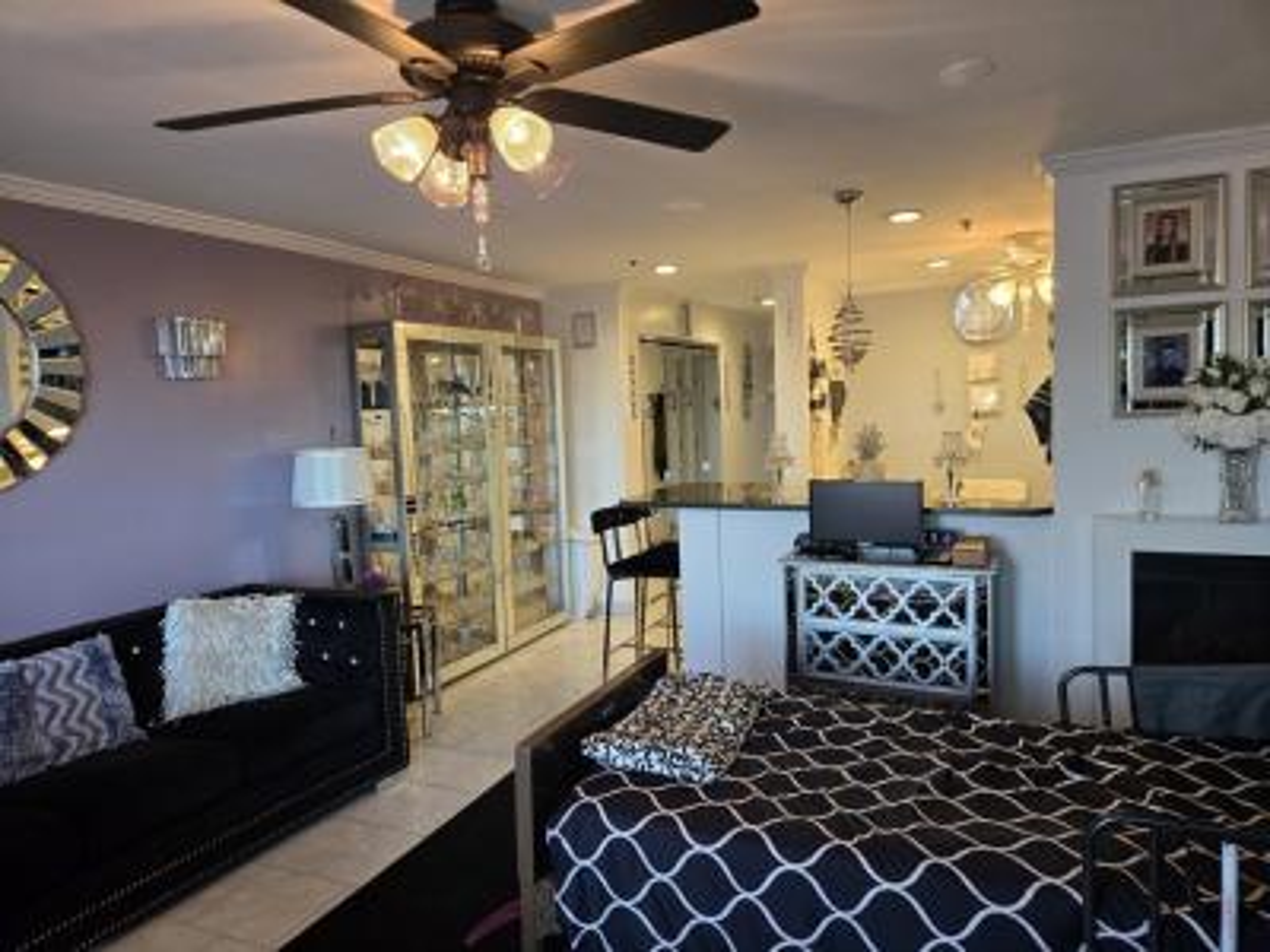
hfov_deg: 73.9
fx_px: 844
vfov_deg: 58.9
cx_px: 635
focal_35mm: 23
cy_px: 476
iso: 250
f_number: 1.8
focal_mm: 5.4
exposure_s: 1/120
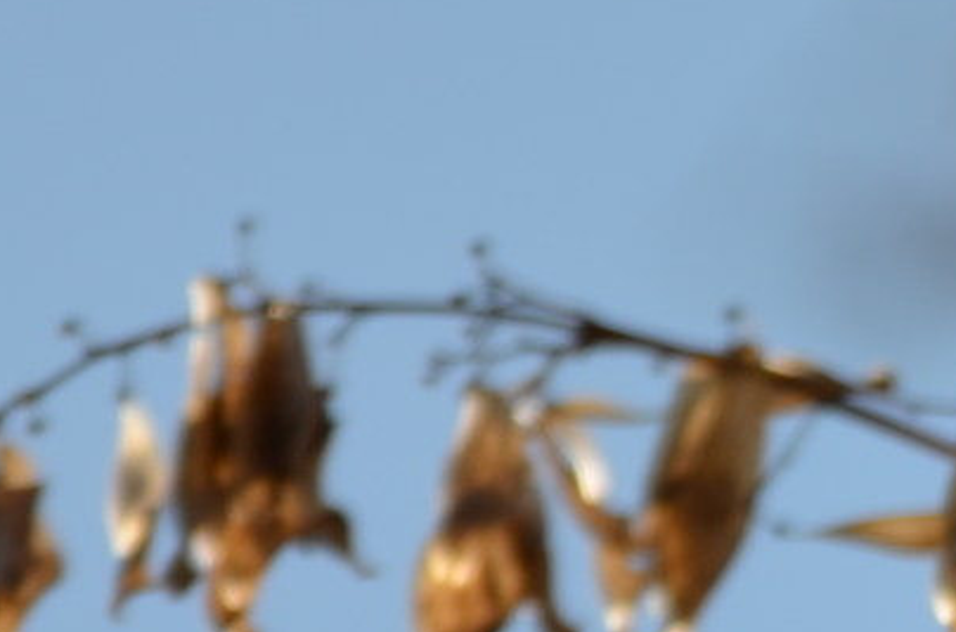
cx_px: 2638
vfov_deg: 1.1
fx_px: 31858
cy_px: 1353
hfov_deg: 1.7
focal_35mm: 1203
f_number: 5.6
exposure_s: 1/500
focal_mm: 135
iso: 100
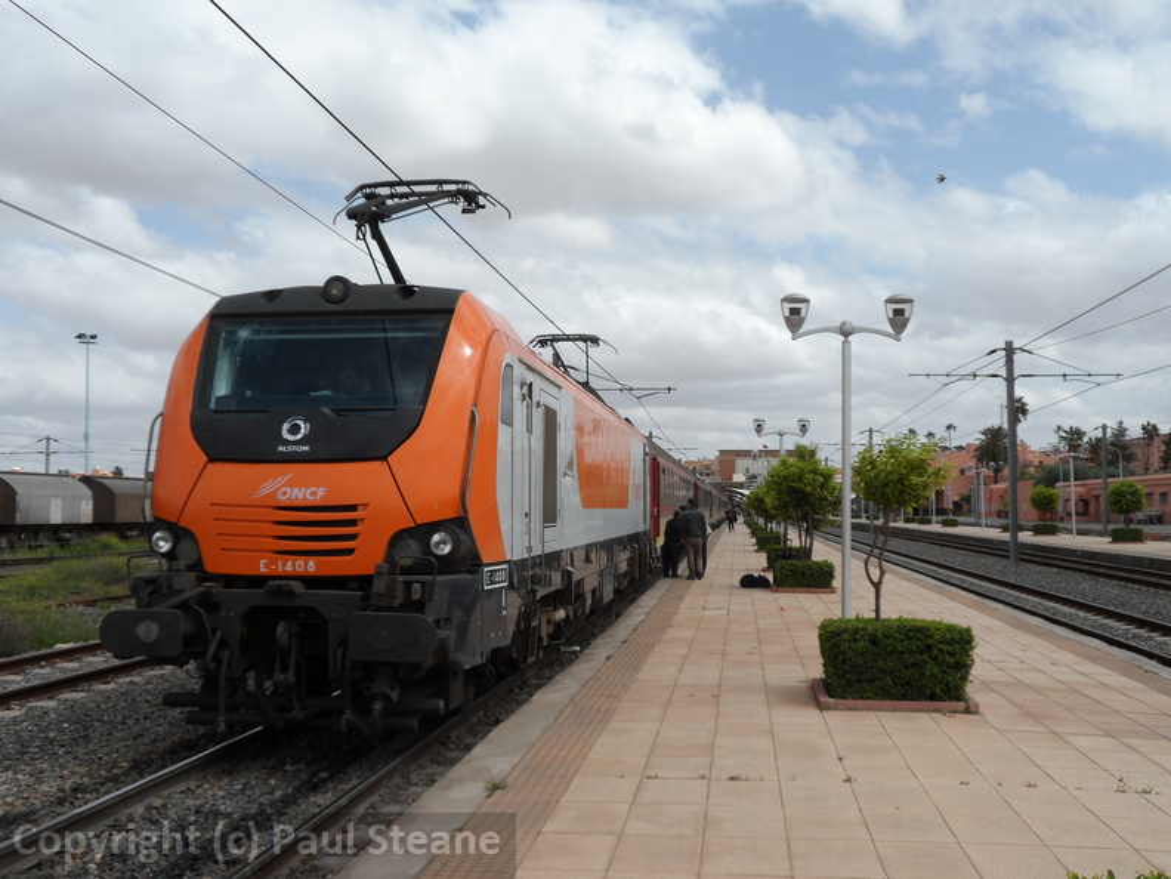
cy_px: 440
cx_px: 586
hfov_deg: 52.6
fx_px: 1184
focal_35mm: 35
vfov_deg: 40.7
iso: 80
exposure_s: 1/1000
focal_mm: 6.5
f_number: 3.5
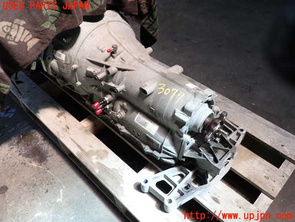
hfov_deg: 60.0
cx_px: 148
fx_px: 256
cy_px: 111
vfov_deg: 46.8
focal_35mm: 30
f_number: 2.3
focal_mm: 5.4
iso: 125
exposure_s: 1/60
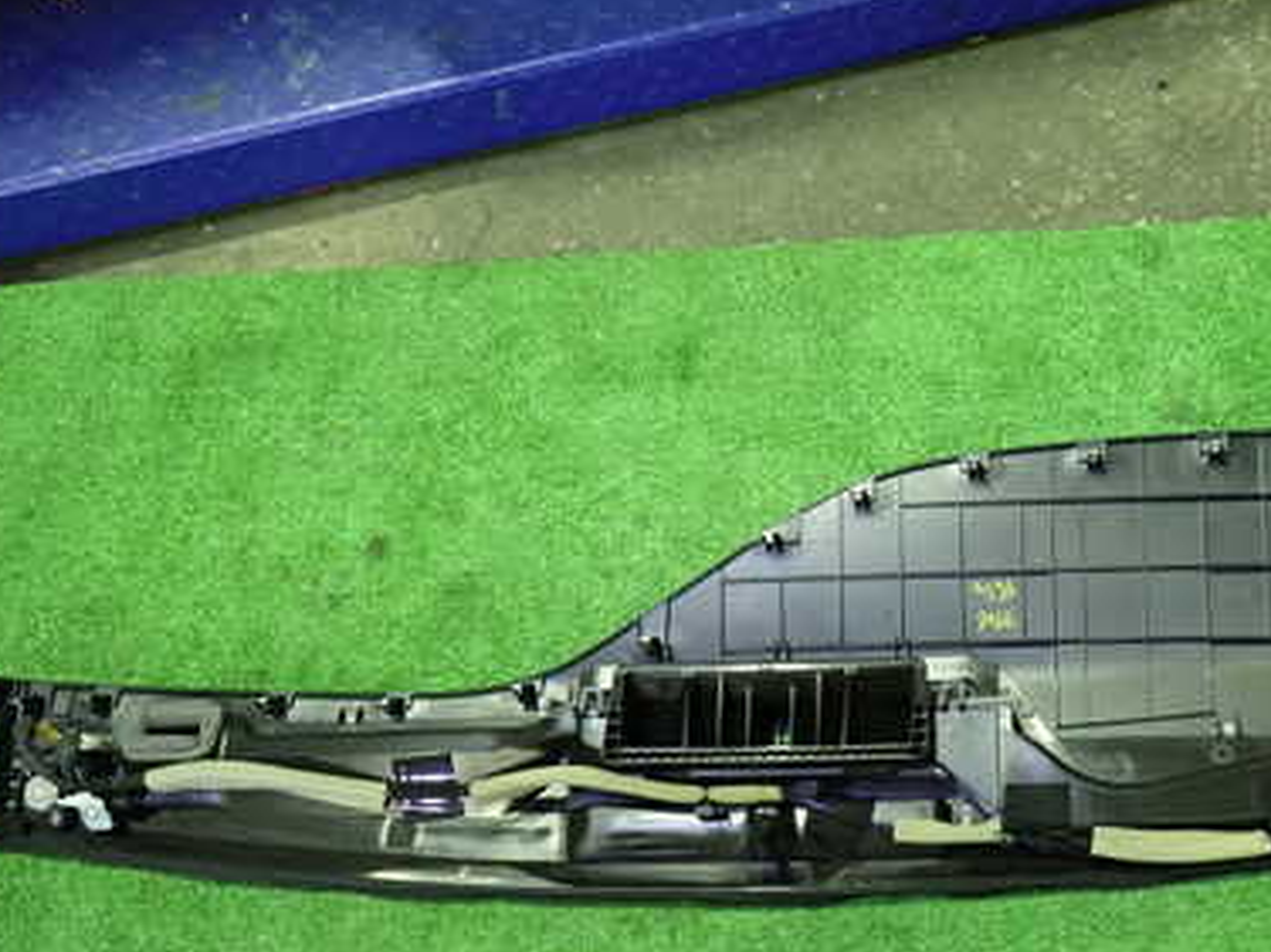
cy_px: 613
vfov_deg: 35.7
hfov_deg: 45.6
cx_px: 912
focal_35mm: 40
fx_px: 1468
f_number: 2
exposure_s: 1/30
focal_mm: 4.5
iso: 800
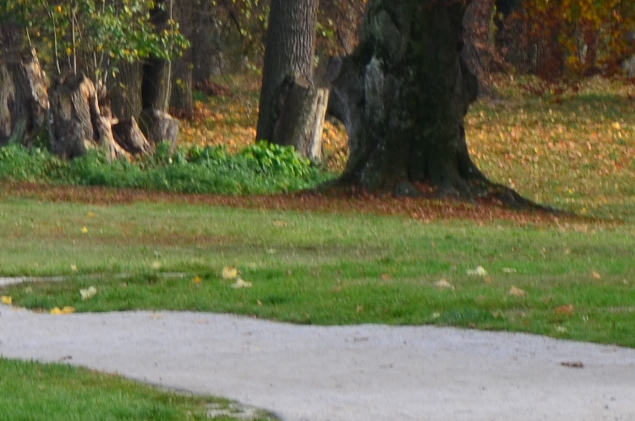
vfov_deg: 2.4
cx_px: -249
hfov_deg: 3.6
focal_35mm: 569
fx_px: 10015
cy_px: 107
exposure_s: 1/60
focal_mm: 80
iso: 200
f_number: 10
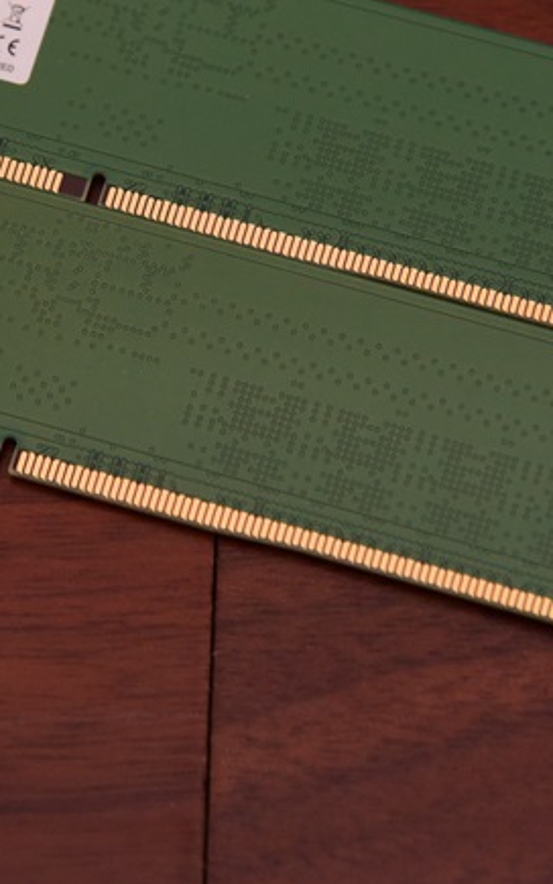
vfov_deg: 7.3
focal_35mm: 288
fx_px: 6942
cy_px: 206
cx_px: 89
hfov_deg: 4.6
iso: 1600
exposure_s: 1/60
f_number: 5.6
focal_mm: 120
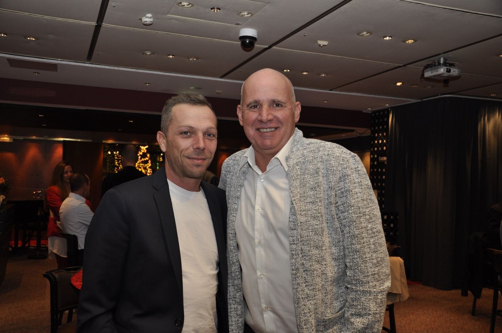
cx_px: 251
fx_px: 501
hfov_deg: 53.2
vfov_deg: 36.8
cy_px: 166
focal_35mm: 36
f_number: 5
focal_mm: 24
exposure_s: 1/60
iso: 400
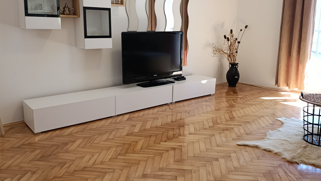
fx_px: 264
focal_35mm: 31
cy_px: 84
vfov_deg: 37.8
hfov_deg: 62.6
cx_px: 158
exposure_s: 1/100
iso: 403
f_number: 1.65
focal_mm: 6.11
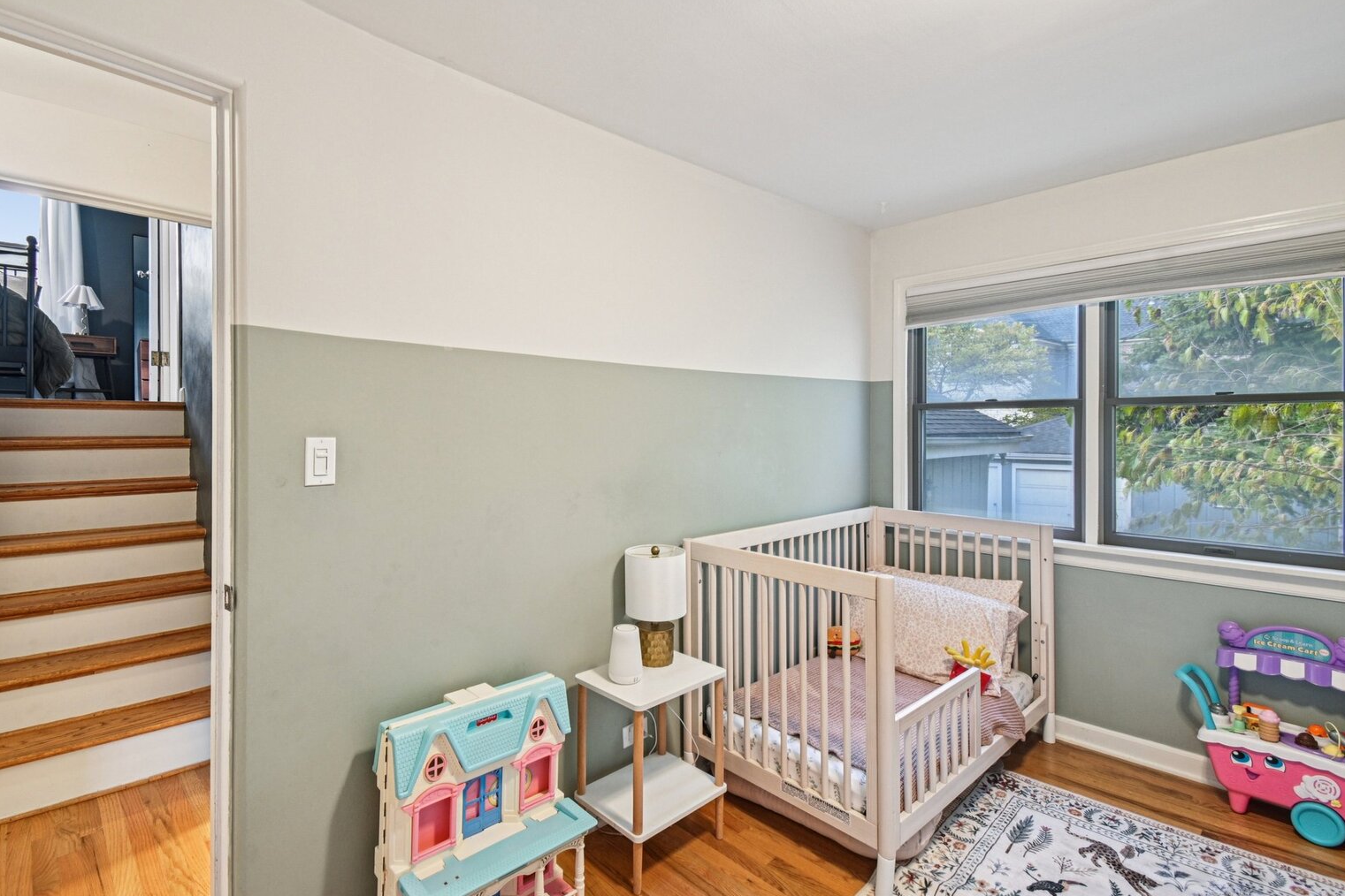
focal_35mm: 16
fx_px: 598
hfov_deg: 96.6
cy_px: 440
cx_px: 631
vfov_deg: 73.7
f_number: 8
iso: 400
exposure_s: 1/10
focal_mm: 10
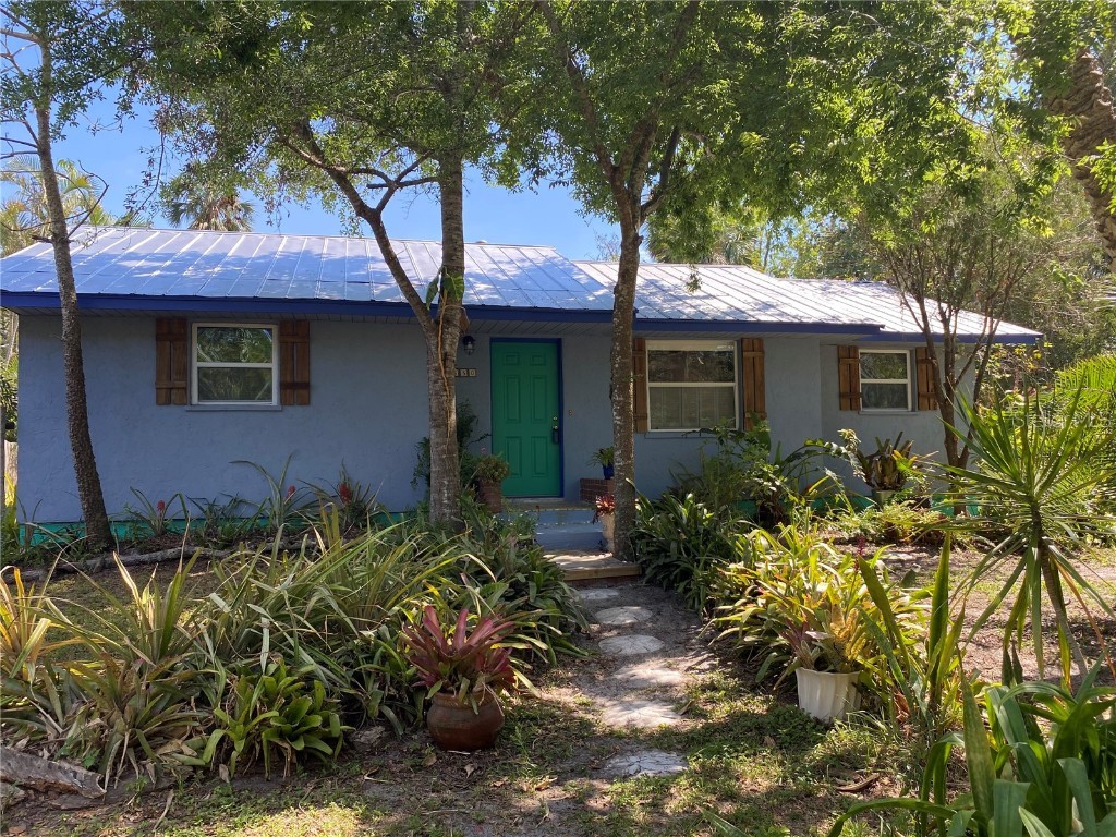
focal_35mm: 26
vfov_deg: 53.1
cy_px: 418
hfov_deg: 67.3
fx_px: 838
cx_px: 558
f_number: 1.8
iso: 32
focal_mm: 4.25
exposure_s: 1/554
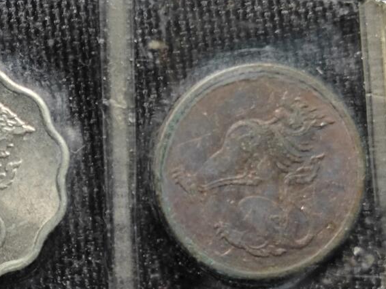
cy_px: 177
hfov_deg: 15.7
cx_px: -73
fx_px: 1349
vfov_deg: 12.2
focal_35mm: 121
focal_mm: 5.84
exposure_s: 1/61.3
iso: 250
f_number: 1.6
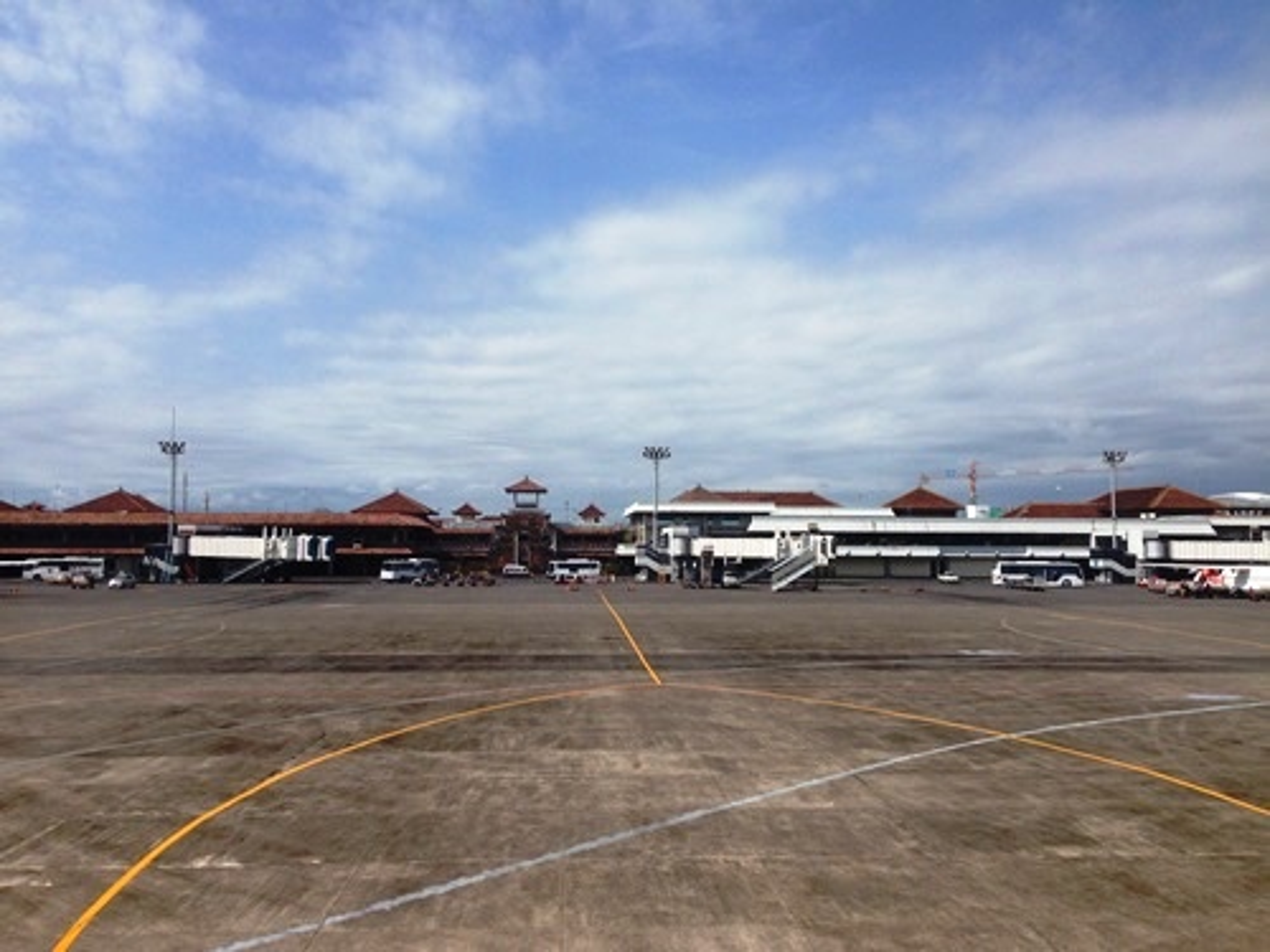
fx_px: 1211
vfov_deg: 42.9
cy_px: 476
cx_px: 635
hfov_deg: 55.4
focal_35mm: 33
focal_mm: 4.12
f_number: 2.4
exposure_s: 1/2358
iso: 50
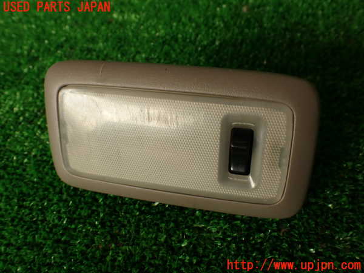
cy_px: 136
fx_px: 336
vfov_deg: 44.2
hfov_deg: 56.8
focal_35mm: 32
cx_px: 182
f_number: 3.2
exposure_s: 1/80
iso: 100
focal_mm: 5.79
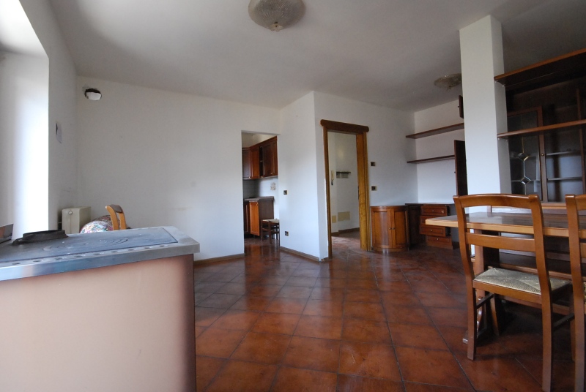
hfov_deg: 94.9
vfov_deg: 72.2
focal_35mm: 16
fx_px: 269
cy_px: 196
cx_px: 293
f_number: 13
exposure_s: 1/15
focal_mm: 11
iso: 1600
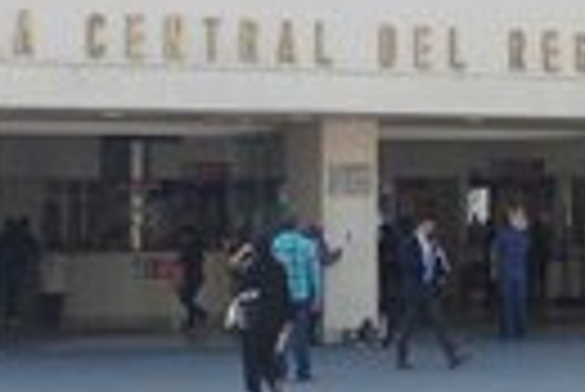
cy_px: -72
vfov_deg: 10.9
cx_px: 346
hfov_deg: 16.5
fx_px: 2017
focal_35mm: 124
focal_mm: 24
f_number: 6.7
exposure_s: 1/180
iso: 125
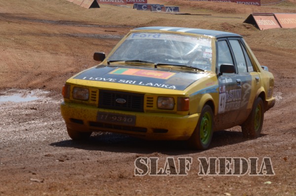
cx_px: 148
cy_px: 98
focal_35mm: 195
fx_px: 1600
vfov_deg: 7.0
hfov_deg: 10.6
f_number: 9
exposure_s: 1/500
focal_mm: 130
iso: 200
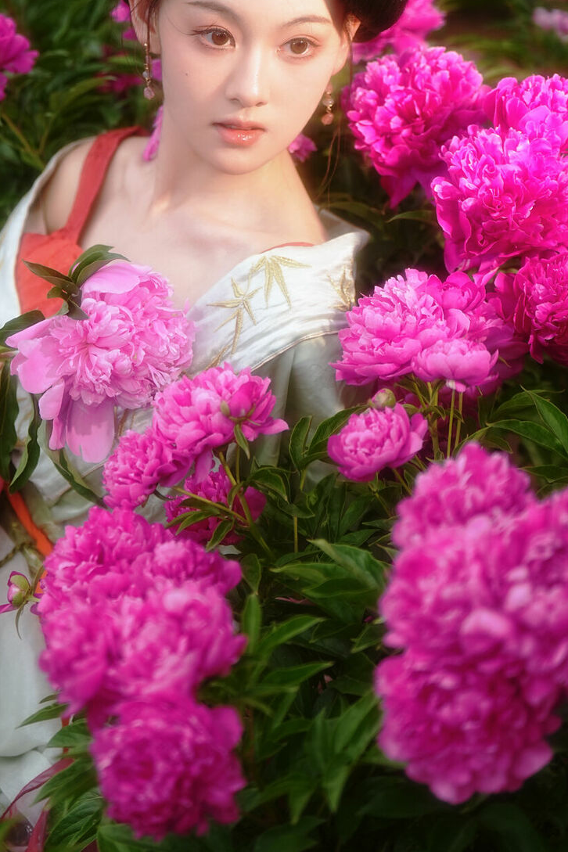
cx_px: 172
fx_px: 3218
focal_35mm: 136
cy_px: 260
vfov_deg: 15.0
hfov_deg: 10.1
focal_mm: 94
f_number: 2.8
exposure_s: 1/320
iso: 200
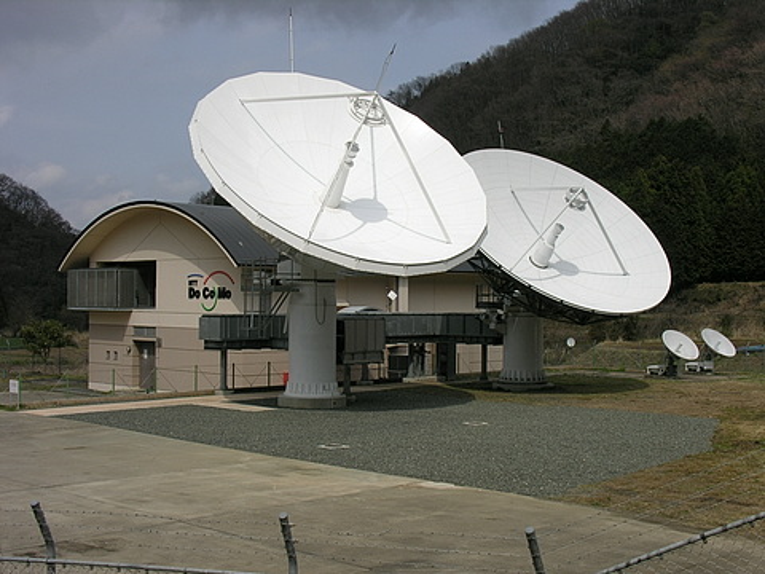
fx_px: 1105
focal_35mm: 50
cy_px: 287
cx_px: 382
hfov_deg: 38.2
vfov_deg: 29.1
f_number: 7.8
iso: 50
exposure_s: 1/248
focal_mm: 12.7
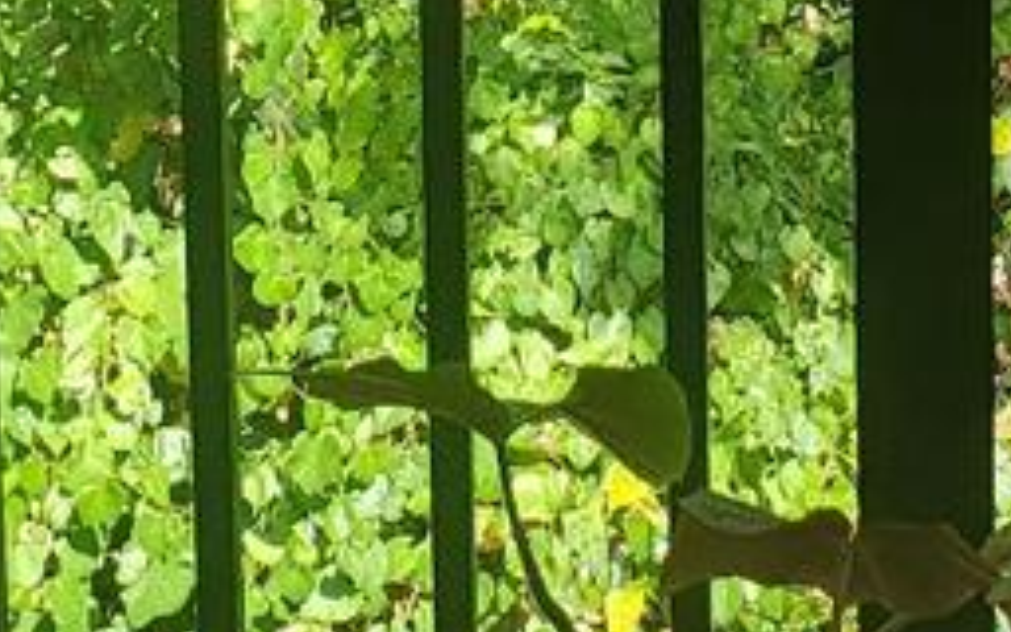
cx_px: 991
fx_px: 4271
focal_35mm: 155
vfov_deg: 8.0
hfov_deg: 13.3
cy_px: -656
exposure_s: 1/249
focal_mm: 4.3
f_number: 2.4
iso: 50
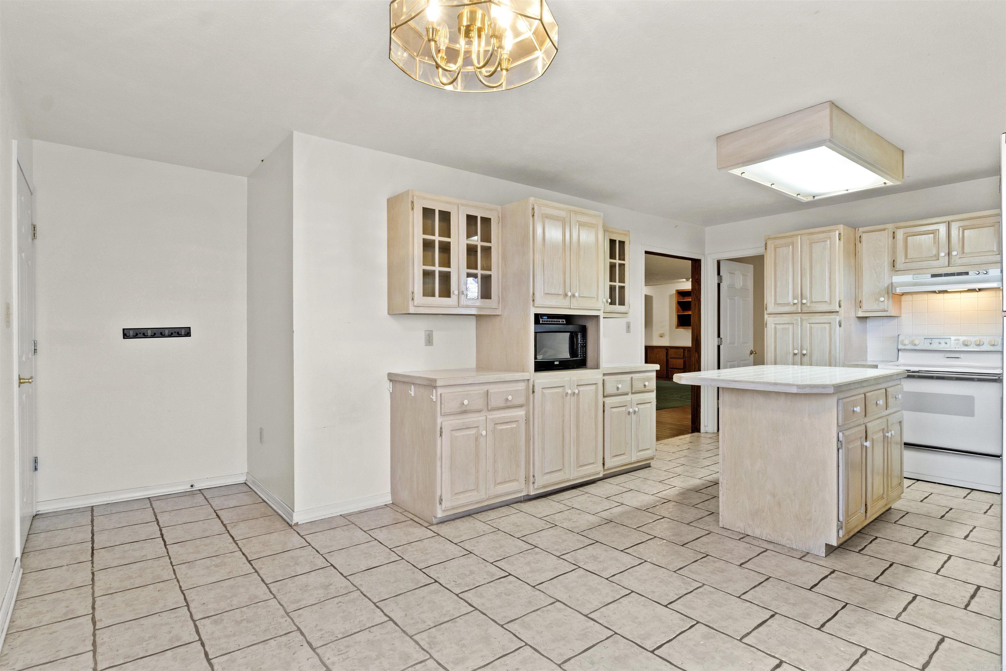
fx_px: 503
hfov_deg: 90.0
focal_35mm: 18
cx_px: 503
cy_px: 336
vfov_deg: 67.4
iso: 250
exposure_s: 1/1.25
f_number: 9
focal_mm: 12
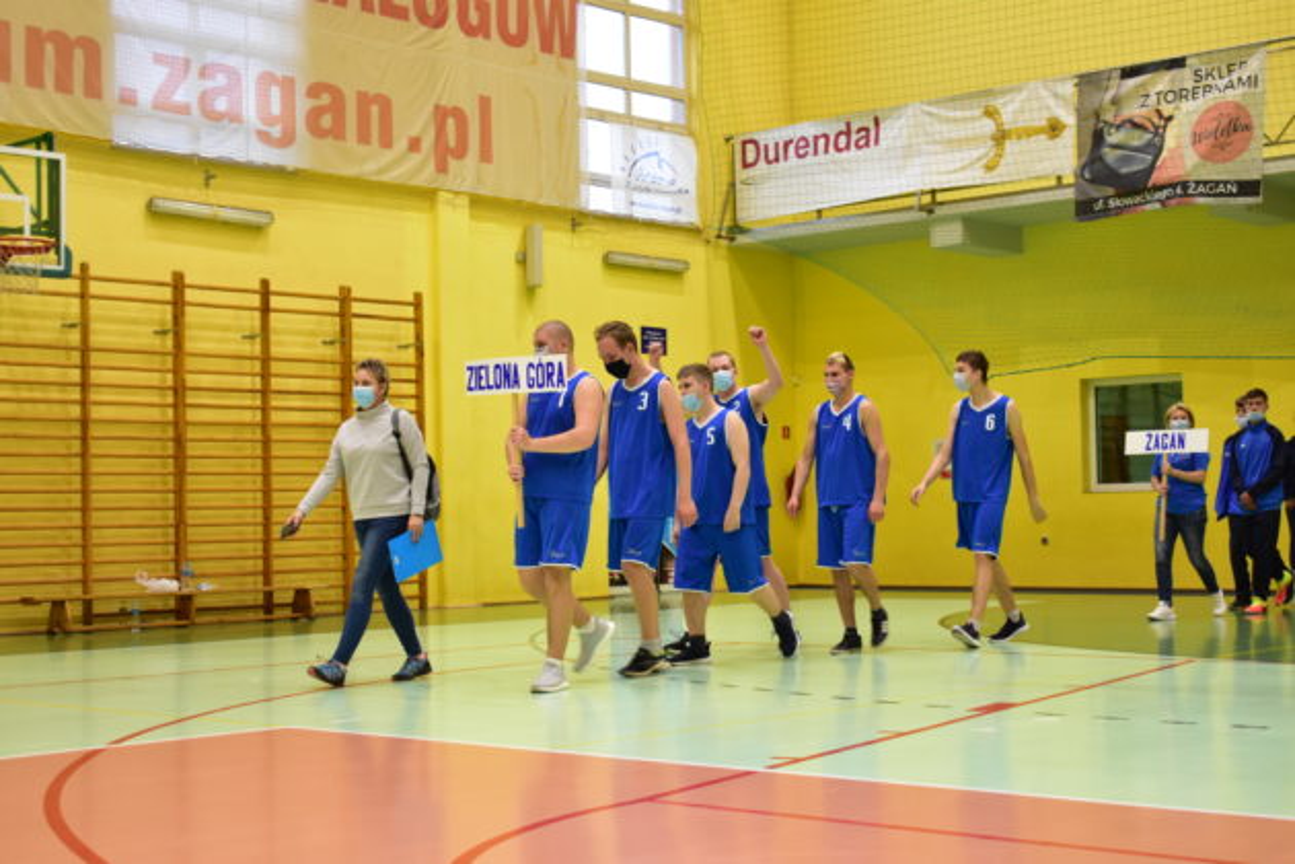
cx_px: 648
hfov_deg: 36.9
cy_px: 432
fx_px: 1942
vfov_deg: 25.1
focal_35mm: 54
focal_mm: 36
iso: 2000
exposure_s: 1/80
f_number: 4.8
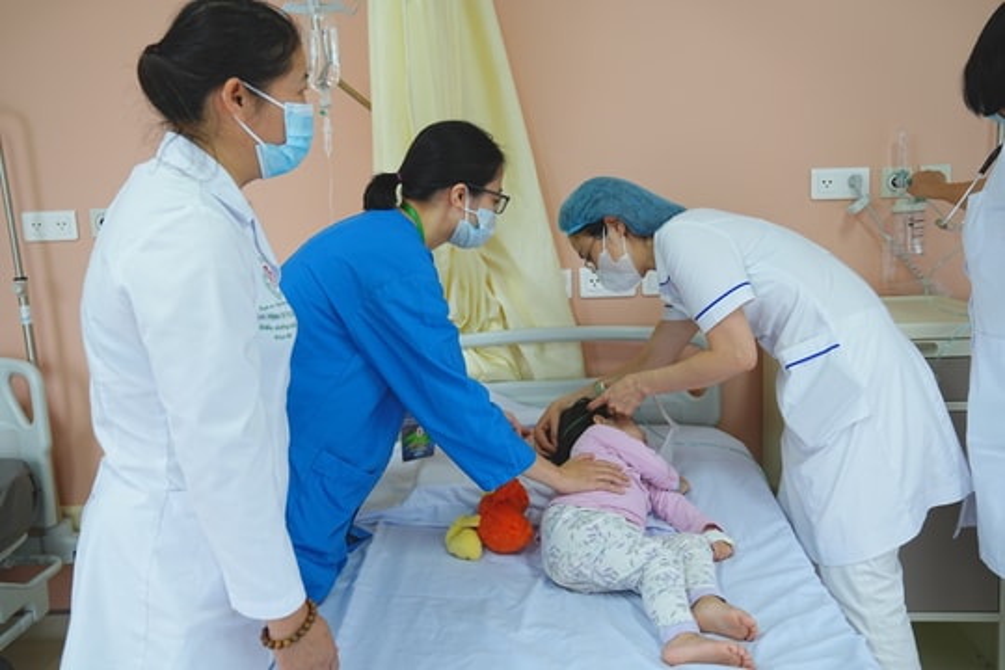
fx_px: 893
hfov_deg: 58.7
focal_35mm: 32
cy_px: 335
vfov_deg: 41.1
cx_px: 502
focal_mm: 32
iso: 800
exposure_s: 1/125
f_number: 4
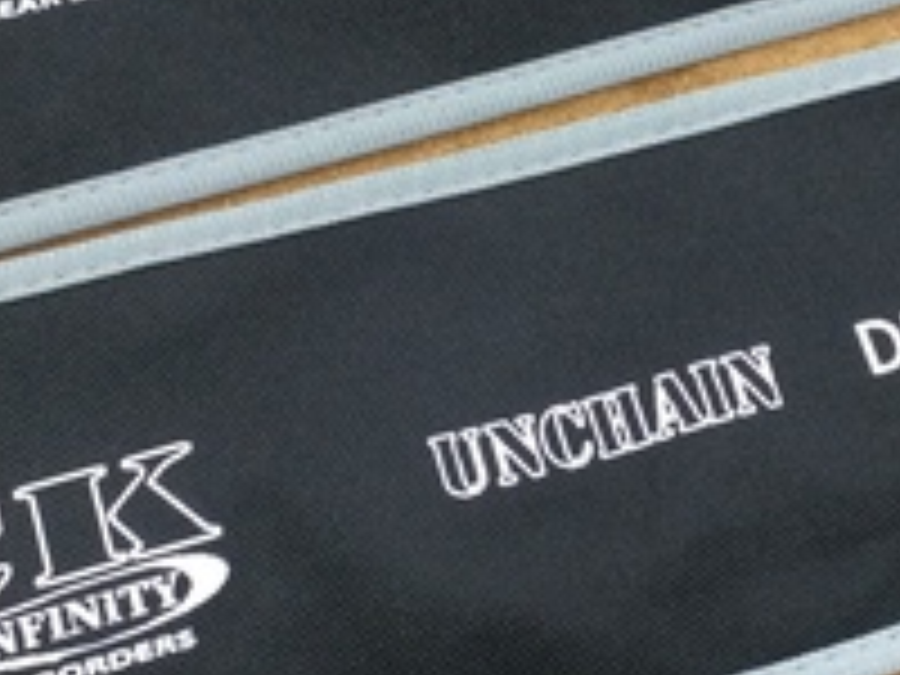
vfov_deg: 15.8
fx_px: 2418
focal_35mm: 93
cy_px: 153
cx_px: 598
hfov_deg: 21.0
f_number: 2.4
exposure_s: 1/30
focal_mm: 3.3
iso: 50
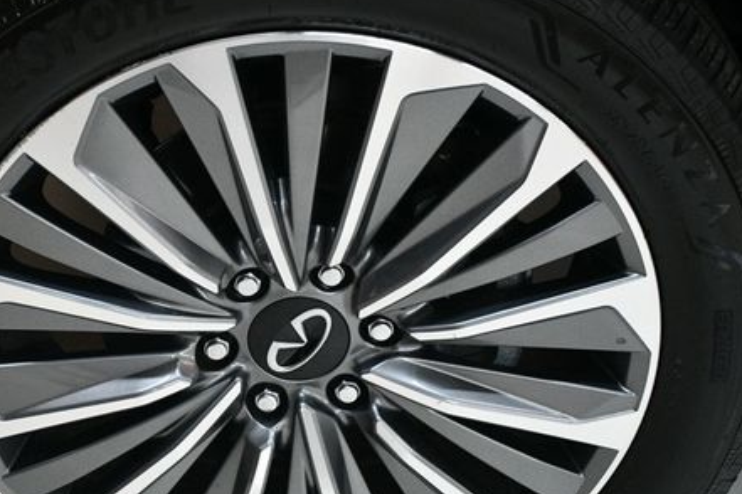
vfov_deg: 15.7
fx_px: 1793
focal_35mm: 87
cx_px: 291
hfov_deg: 23.3
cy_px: 307
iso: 2800
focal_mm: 40
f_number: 4.5
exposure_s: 1/125
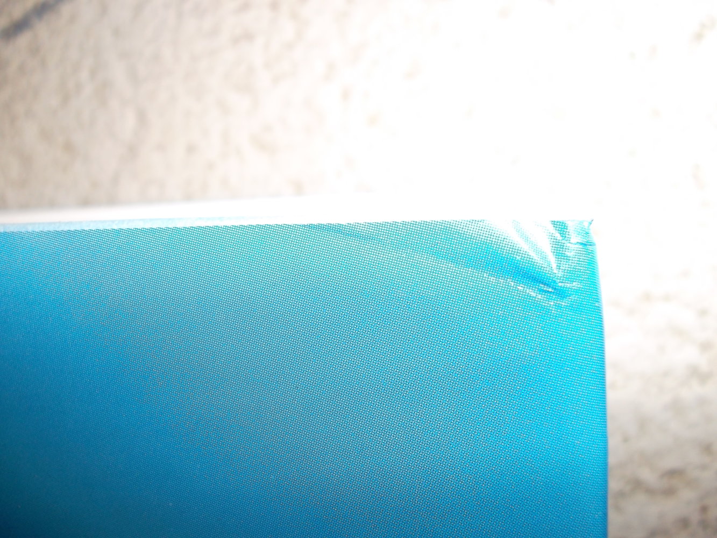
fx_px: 580
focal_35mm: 28
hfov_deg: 63.4
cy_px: 269
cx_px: 358
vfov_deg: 49.8
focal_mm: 4.1
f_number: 3.3
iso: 100
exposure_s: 1/15
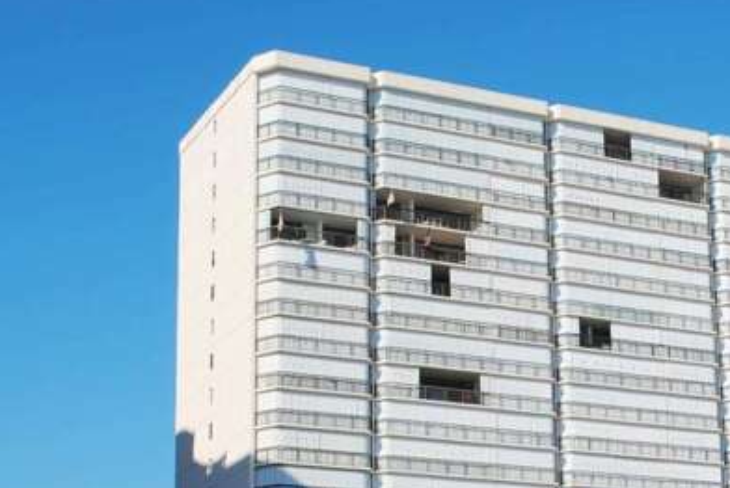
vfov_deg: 15.9
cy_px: 421
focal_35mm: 85
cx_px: 528
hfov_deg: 23.7
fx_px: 1724
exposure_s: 1/400
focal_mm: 29
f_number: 10
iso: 100
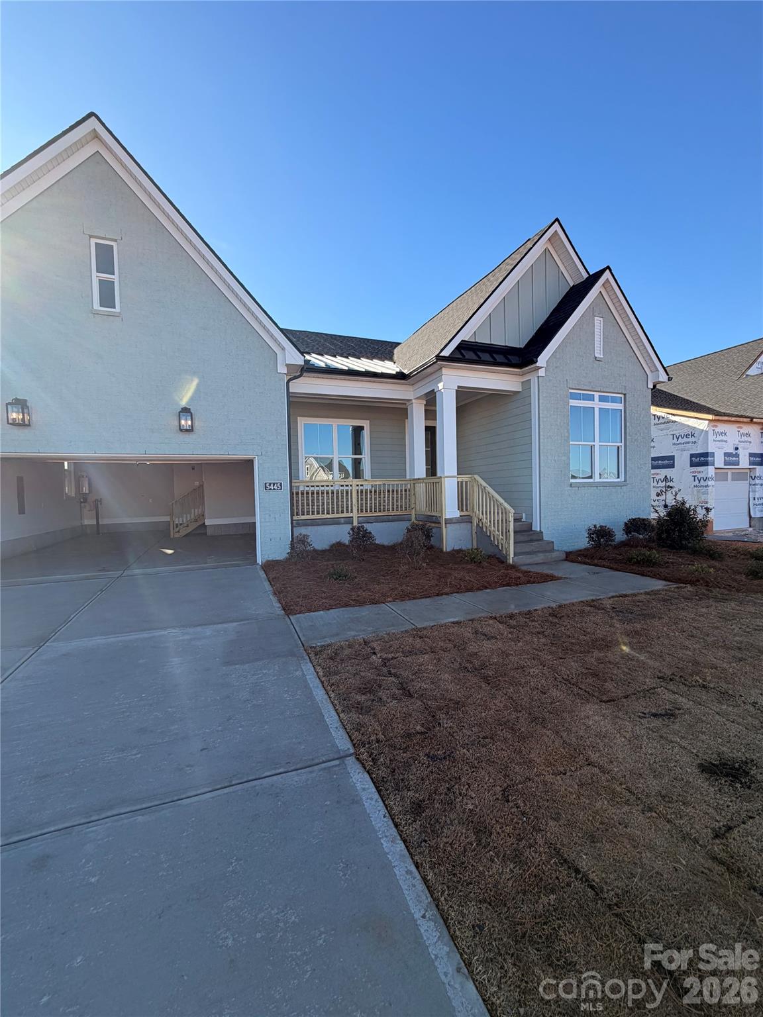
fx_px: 411
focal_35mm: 14
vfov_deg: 102.1
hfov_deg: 85.7
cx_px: 382
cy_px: 508
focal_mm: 2.22
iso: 40
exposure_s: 1/602
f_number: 2.2
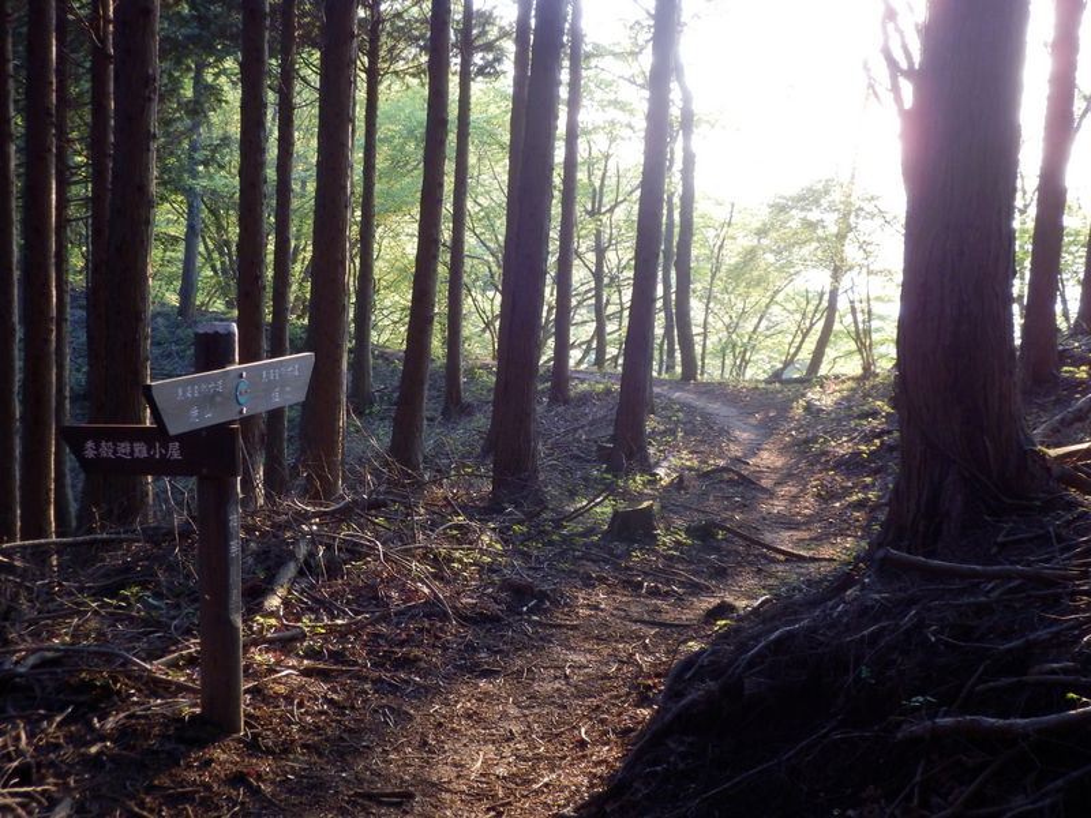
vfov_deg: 28.6
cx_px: 546
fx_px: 1607
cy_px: 409
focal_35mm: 51
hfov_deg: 37.5
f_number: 4.4
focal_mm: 9.1
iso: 250
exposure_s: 1/50
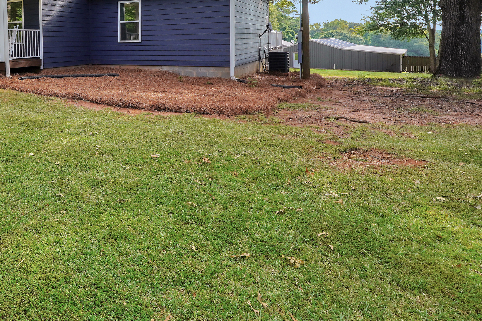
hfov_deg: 56.5
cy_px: 50
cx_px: 71
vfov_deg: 41.8
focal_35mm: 29
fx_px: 394
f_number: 6.3
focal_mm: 10.5
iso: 100
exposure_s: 1/100
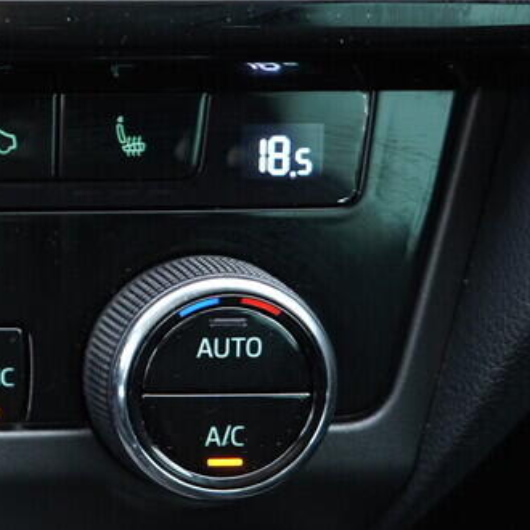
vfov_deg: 18.2
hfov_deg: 16.6
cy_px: 147
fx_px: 1646
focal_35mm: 95
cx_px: -267
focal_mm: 24
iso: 640
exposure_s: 1/40
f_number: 2.8
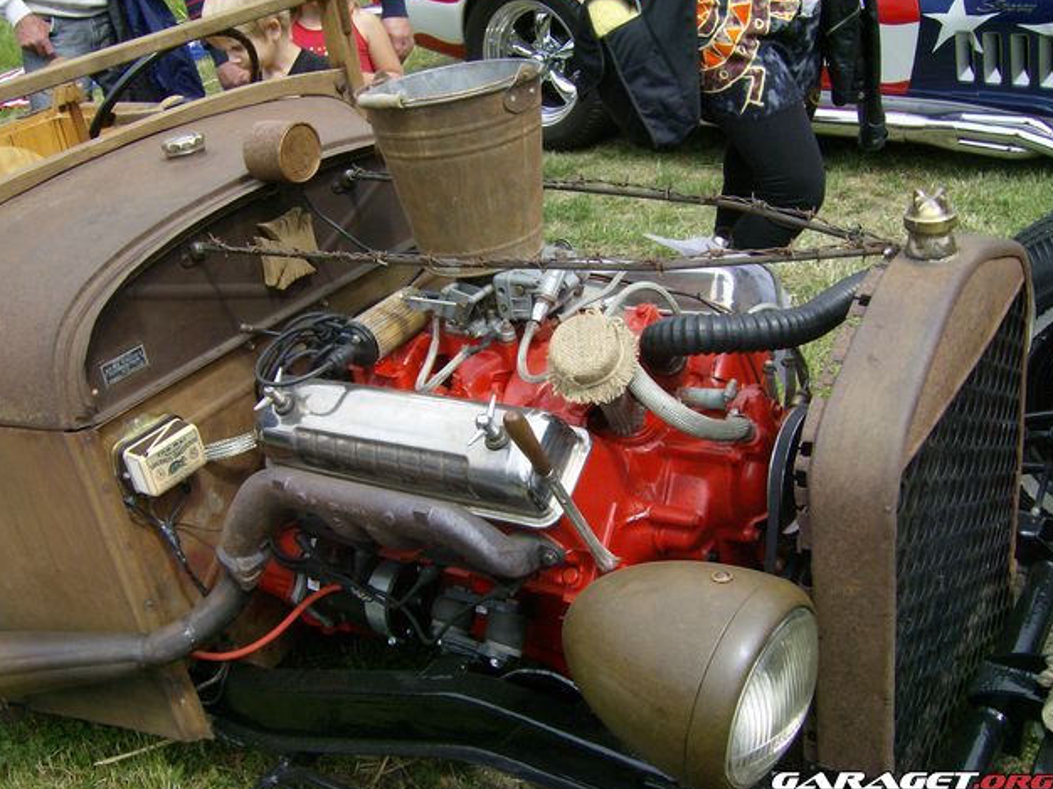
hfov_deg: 50.2
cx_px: 521
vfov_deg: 38.6
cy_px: 389
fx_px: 1125
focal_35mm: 37
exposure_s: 1/382
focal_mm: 6
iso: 100
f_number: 4.7
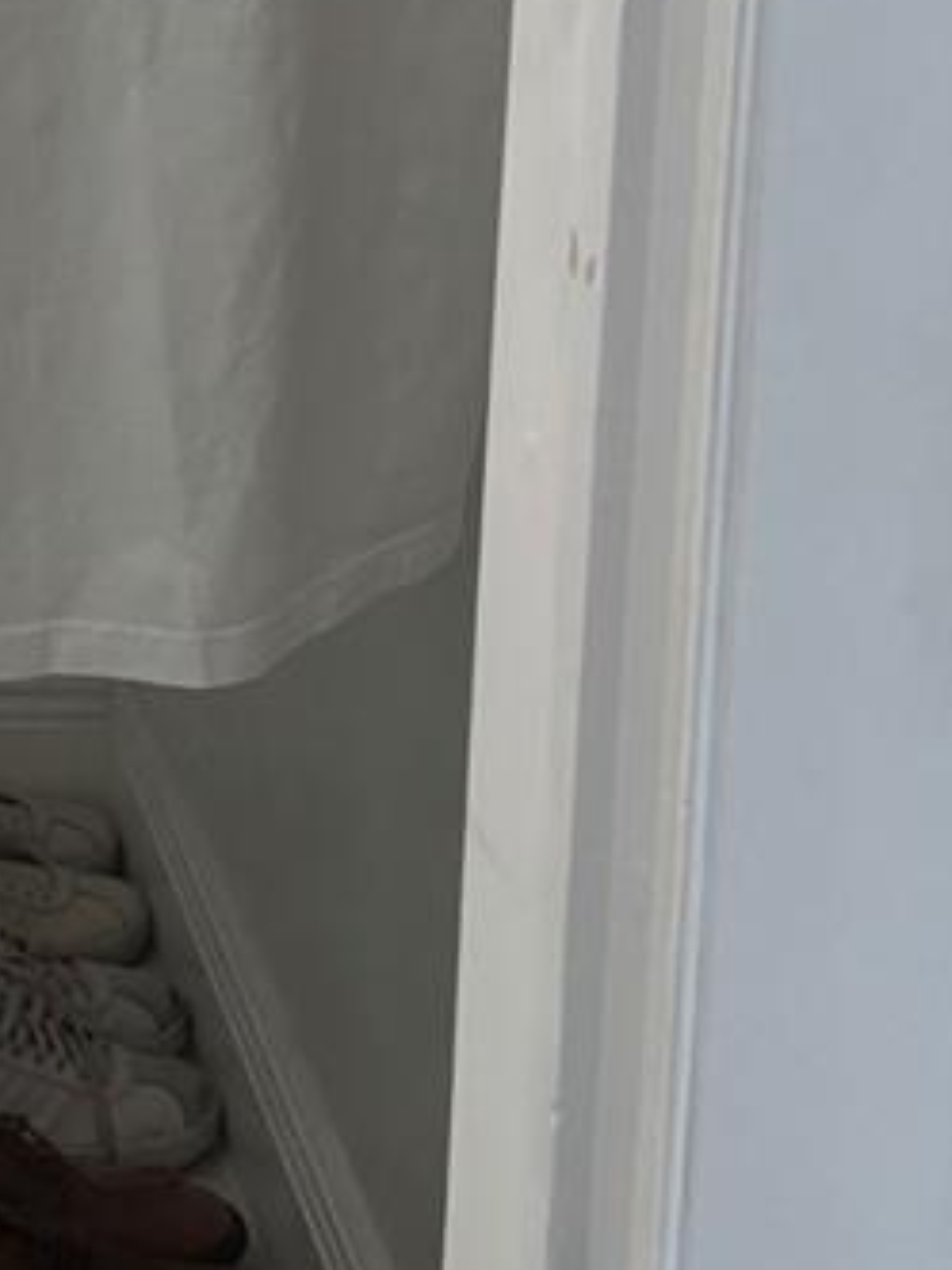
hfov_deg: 14.4
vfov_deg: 18.7
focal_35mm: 94
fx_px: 3447
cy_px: -578
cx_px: -604
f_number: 1.6
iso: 200
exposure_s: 1/60
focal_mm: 5.96
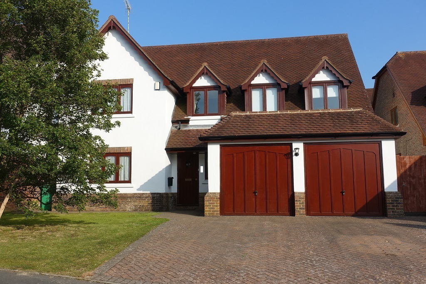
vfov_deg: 39.9
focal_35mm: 33
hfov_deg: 57.2
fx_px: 390
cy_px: 142
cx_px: 213
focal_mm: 11.93
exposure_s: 1/500
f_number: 5.6
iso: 125
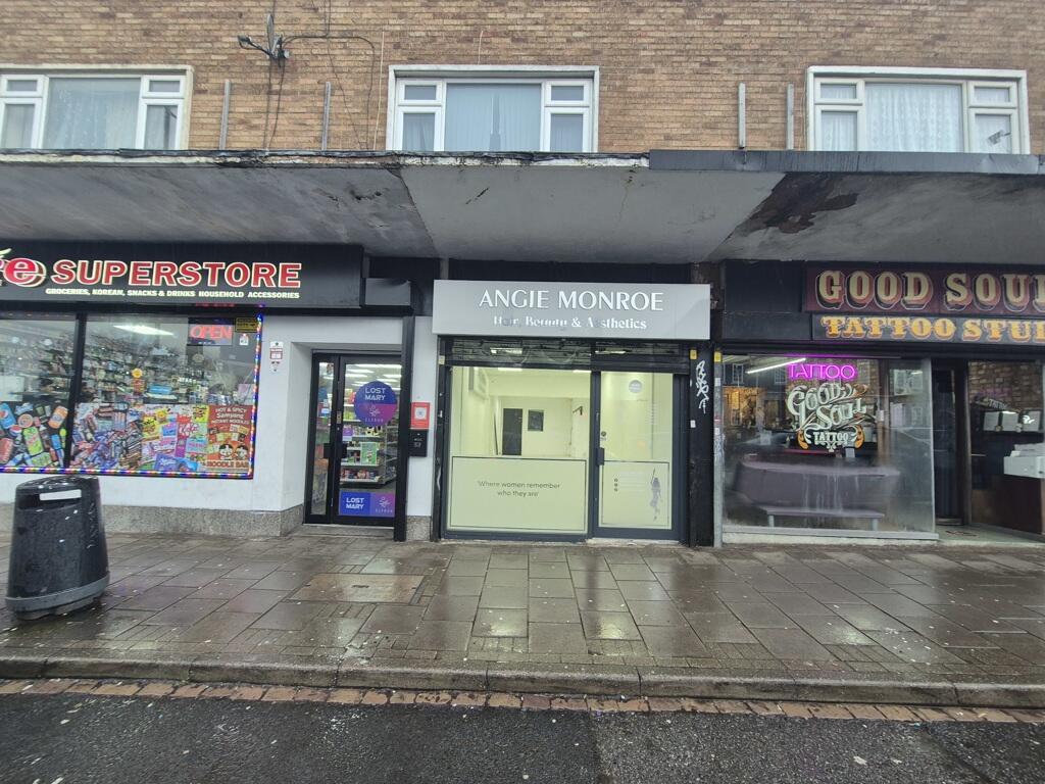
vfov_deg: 89.9
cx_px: 522
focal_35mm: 13
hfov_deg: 106.2
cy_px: 392
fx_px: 392
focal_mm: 2.2
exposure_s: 1/50
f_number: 2.2
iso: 64
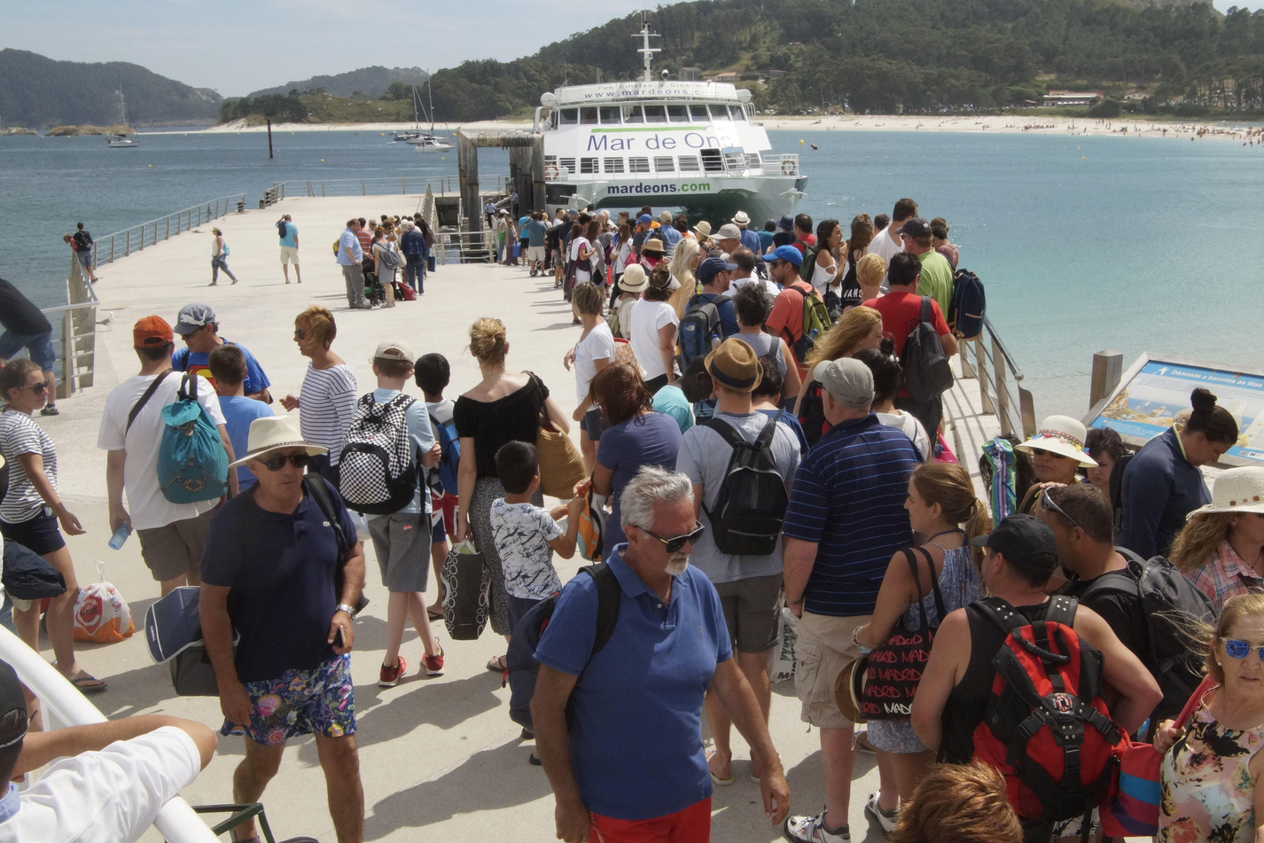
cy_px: 464
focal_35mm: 37
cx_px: 697
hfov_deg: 51.8
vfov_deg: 35.9
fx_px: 1299
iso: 800
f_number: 16
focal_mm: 22
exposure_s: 1/640
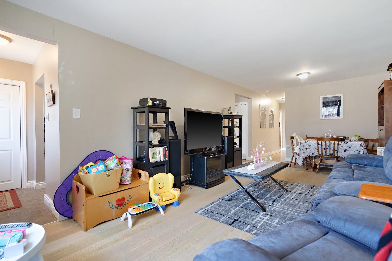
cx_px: 196
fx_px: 174
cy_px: 130
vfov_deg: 73.7
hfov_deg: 96.7
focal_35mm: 16
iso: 1600
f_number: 6.3
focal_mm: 16
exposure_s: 1/5
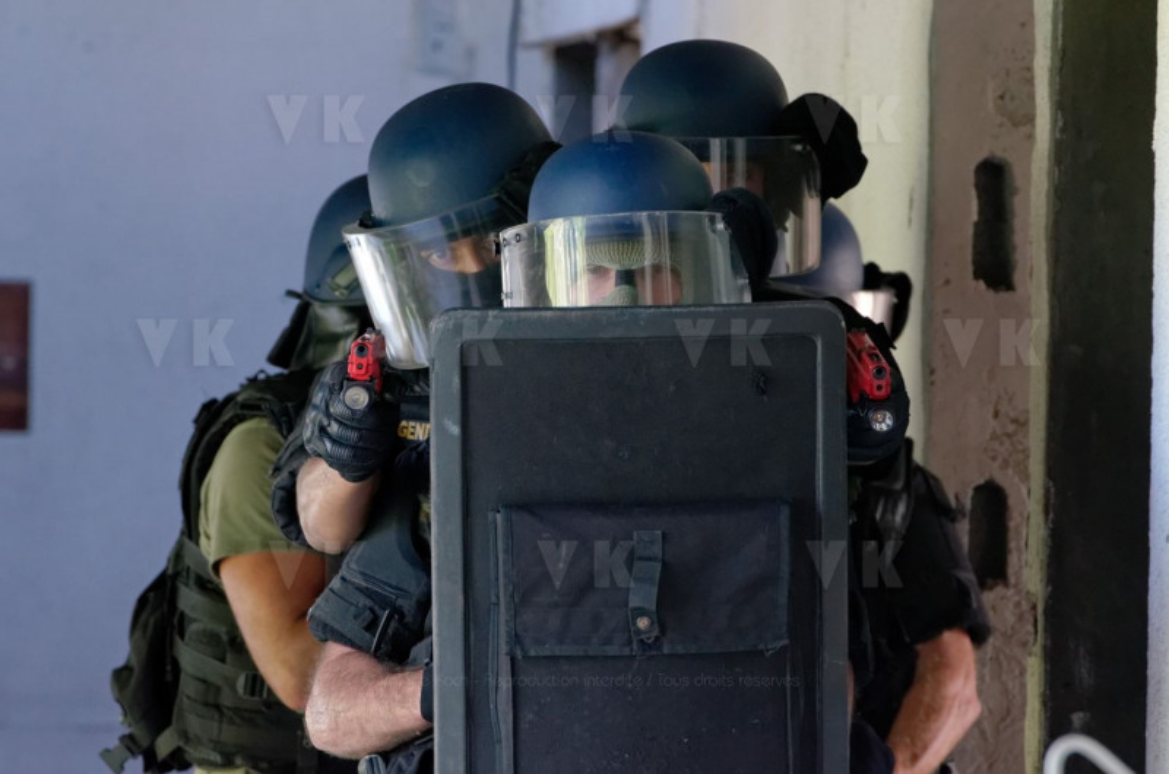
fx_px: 9479
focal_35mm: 292
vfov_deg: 4.7
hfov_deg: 7.1
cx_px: 584
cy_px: 387
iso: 2000
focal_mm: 195
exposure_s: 1/100
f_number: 6.3
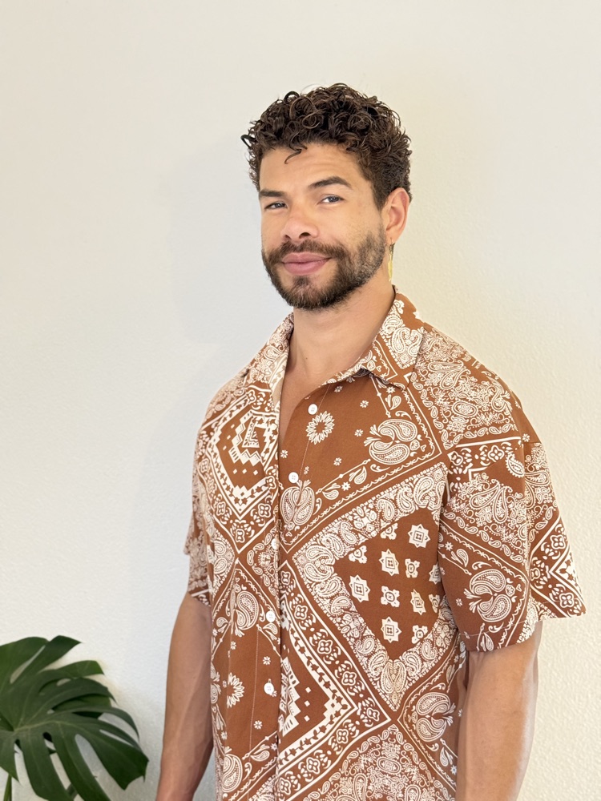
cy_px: 400
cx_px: 300
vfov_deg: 39.7
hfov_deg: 30.3
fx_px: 1111
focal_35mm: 48
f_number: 1.78
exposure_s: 1/33
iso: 250
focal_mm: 6.76
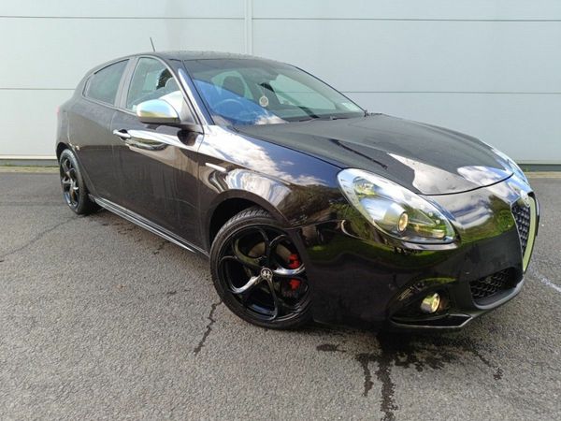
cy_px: 210
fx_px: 389
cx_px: 280
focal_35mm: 24
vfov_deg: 56.8
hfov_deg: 71.6
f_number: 1.88
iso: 52
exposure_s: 1/109
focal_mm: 5.59
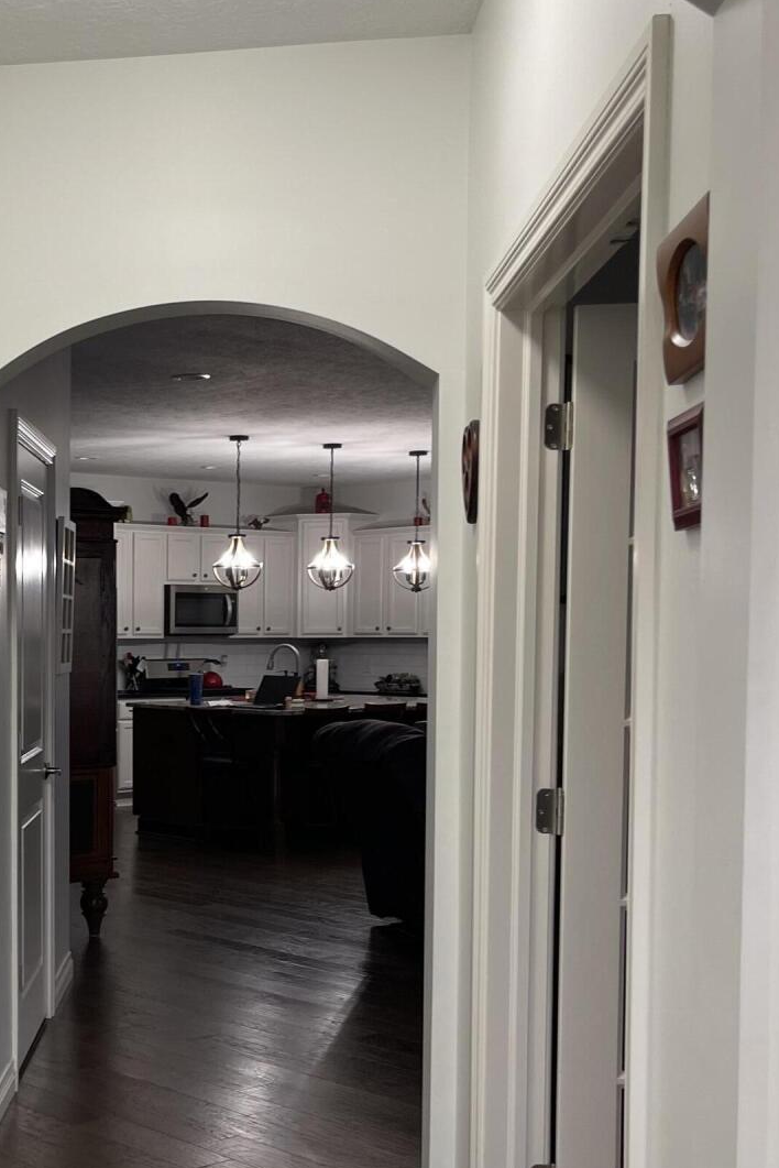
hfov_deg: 25.9
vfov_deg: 40.2
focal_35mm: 49
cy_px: 699
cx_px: -28
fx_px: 1589
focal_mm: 5.1
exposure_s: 1/60
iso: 80
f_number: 1.6
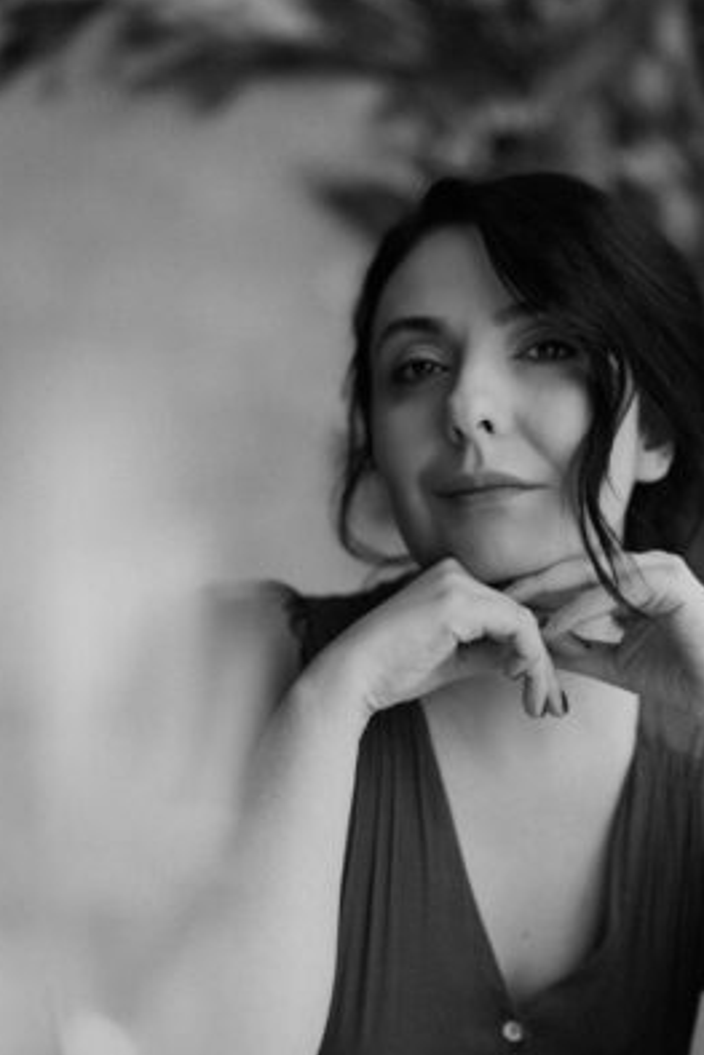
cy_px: 691
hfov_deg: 19.1
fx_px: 2081
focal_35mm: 71
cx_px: 480
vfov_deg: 28.3
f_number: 1.4
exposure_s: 1/200
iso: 500
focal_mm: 50
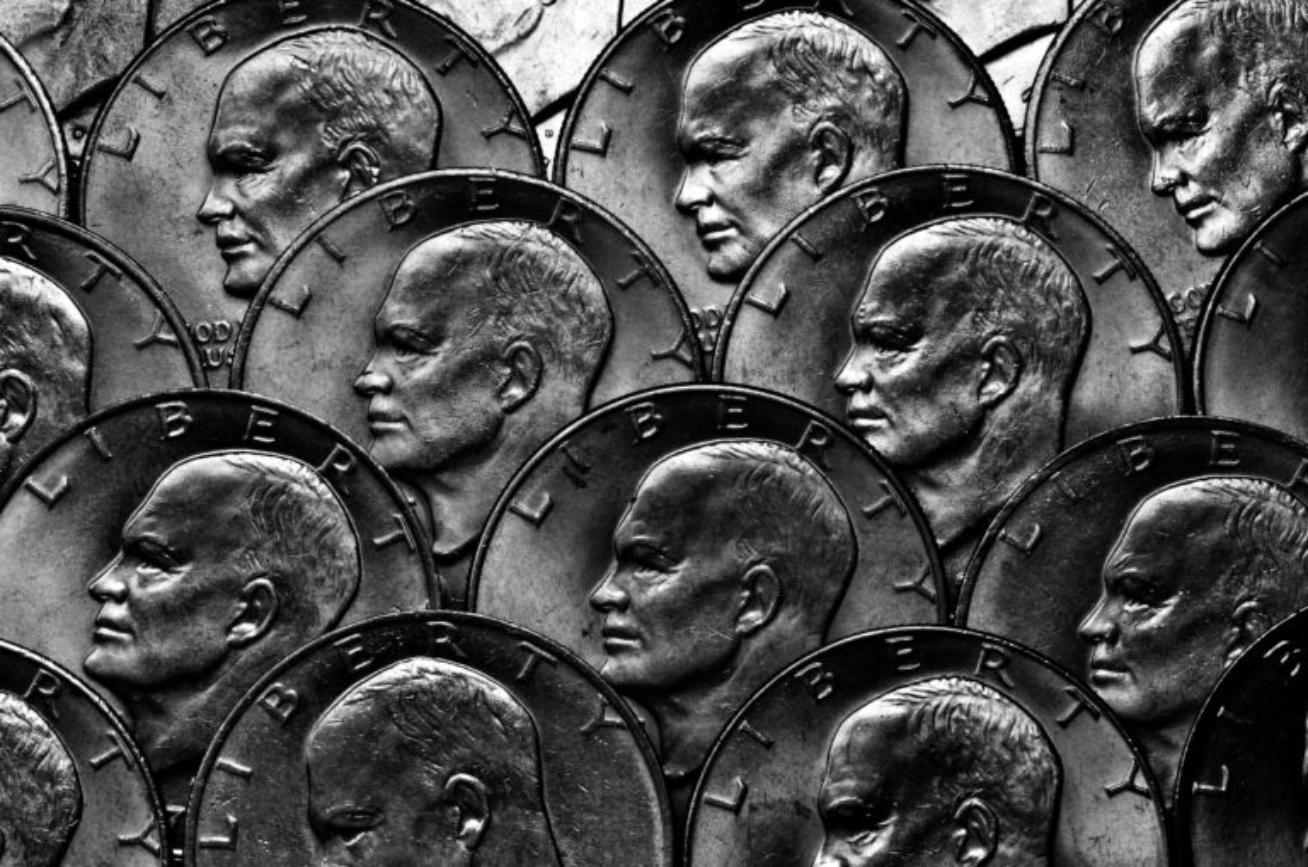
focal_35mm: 135
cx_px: 654
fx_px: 4896
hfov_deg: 15.2
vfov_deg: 10.1
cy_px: 434
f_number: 40
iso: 100
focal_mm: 90
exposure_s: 1/2.5
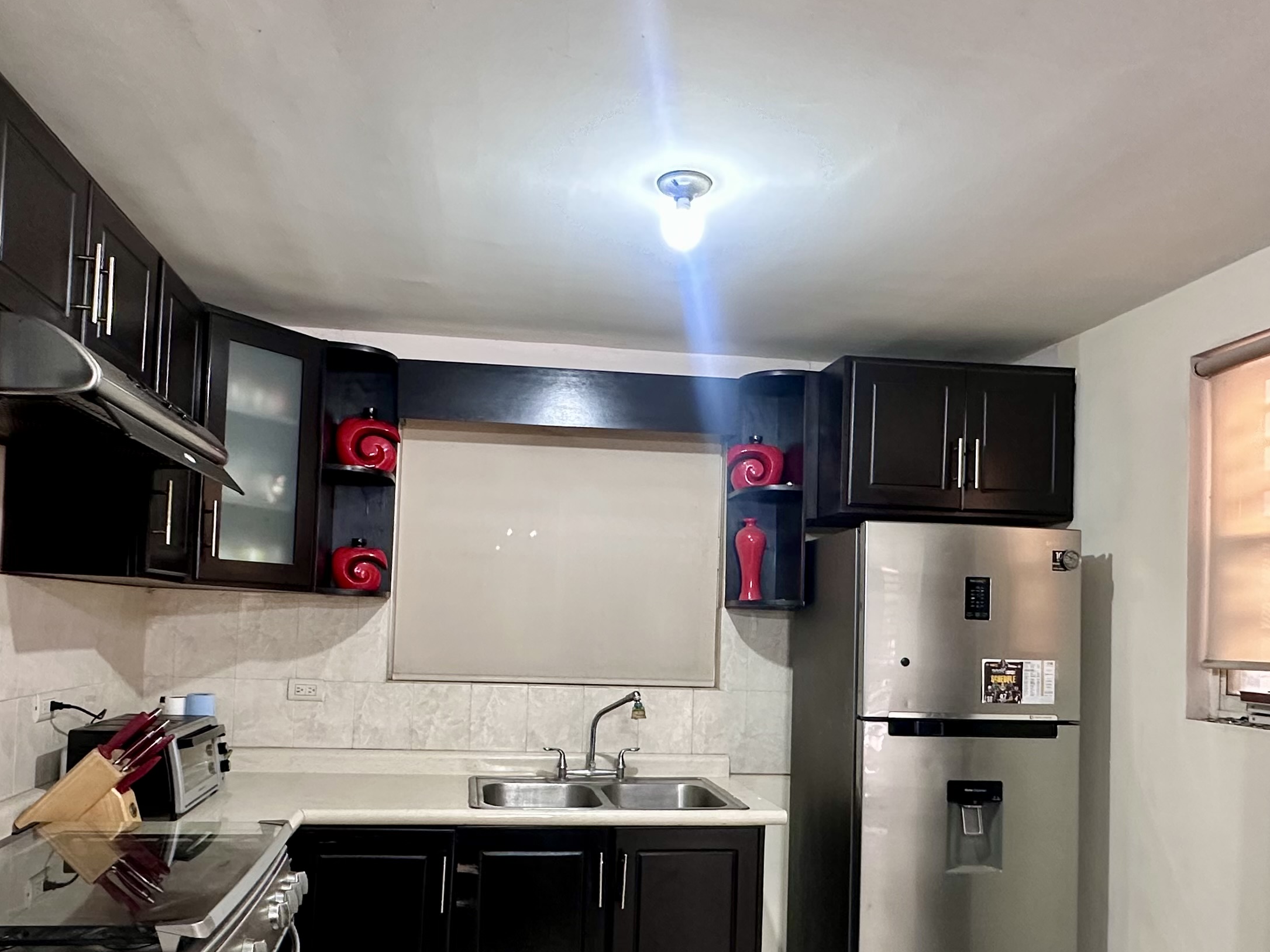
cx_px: 589
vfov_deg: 52.5
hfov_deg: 67.2
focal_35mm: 26
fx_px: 954
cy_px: 597
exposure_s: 1/60
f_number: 2.2
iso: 320
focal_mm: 2.22
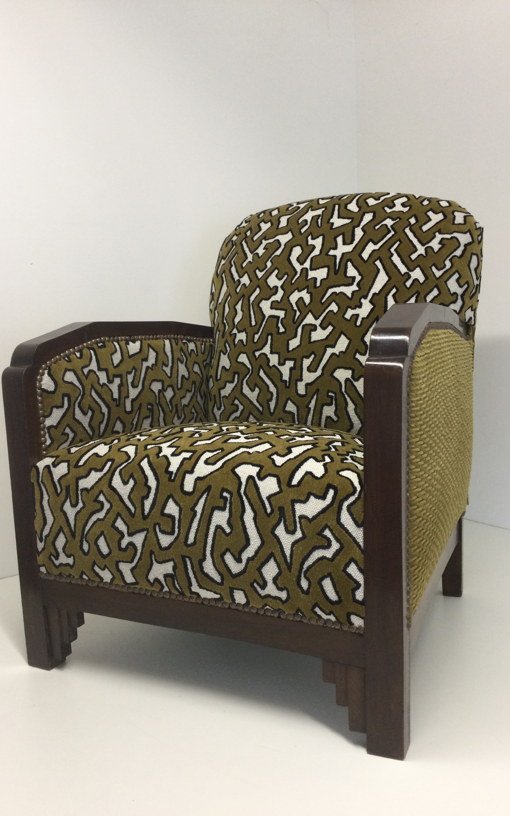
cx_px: 254
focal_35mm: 33
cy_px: 408
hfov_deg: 38.3
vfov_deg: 58.1
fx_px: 734
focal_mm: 3.3
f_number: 2.4
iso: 80
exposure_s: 1/33
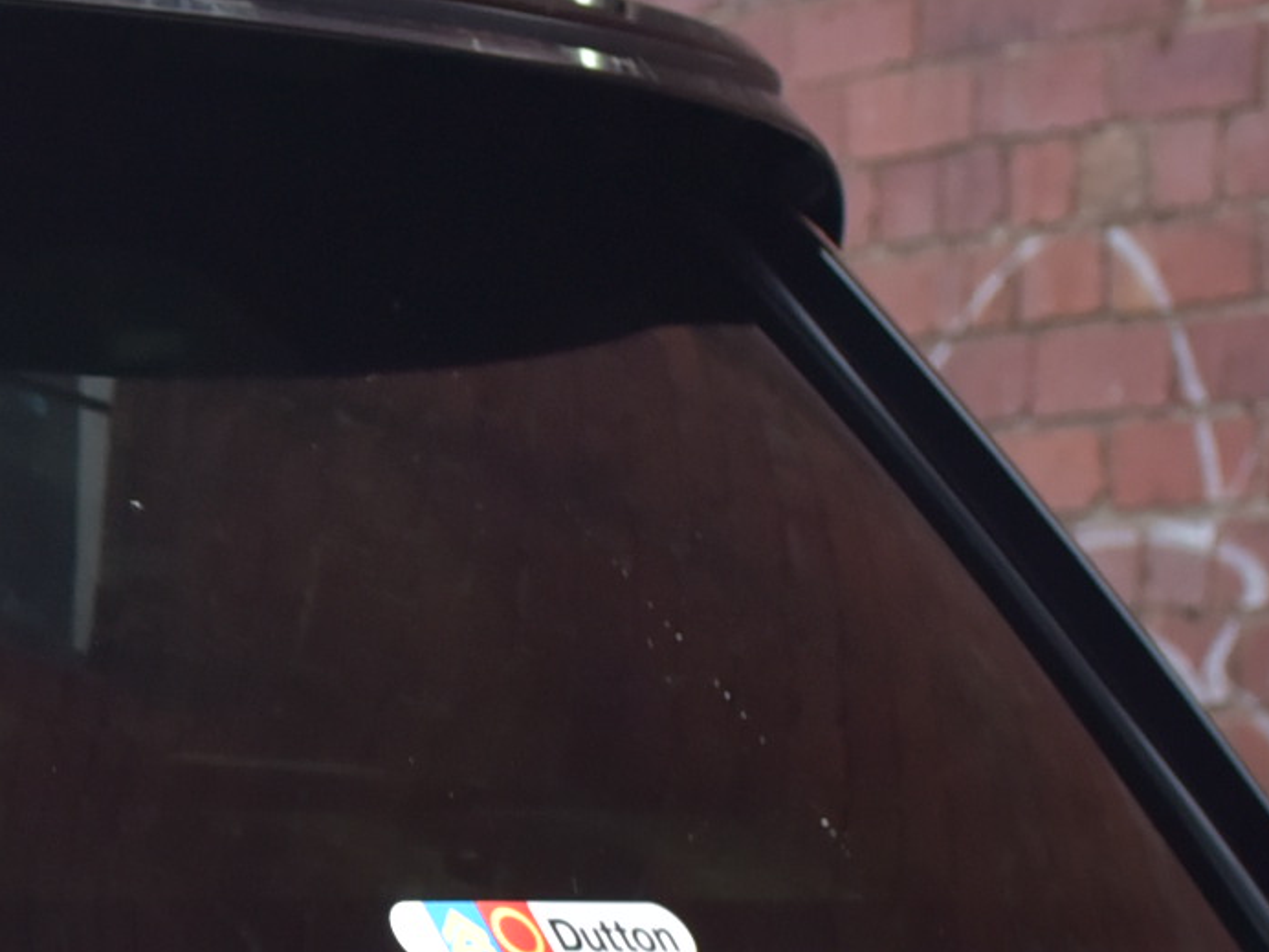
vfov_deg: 8.0
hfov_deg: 10.3
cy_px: 1664
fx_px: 6562
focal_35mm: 179
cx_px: -1205
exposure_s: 1/400
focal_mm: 35
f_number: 4
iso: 1000
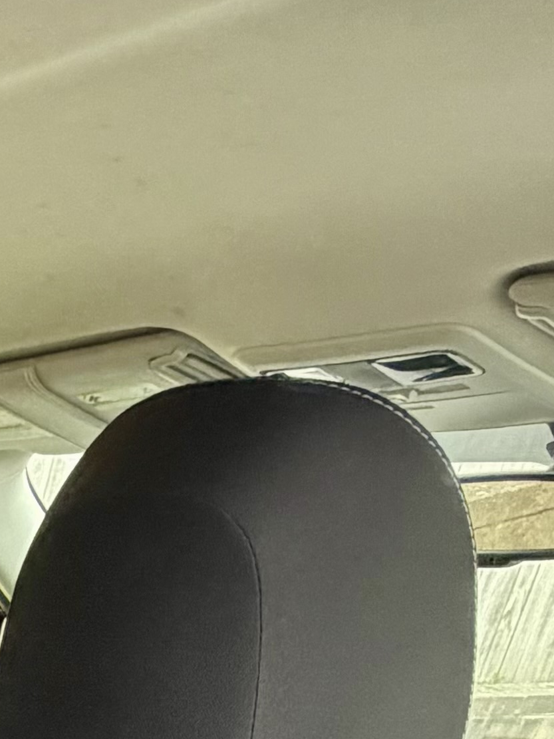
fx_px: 1537
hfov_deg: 16.9
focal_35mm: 72
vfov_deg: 21.3
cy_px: 1201
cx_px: -448
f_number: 2.2
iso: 250
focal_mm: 2.22
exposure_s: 1/121
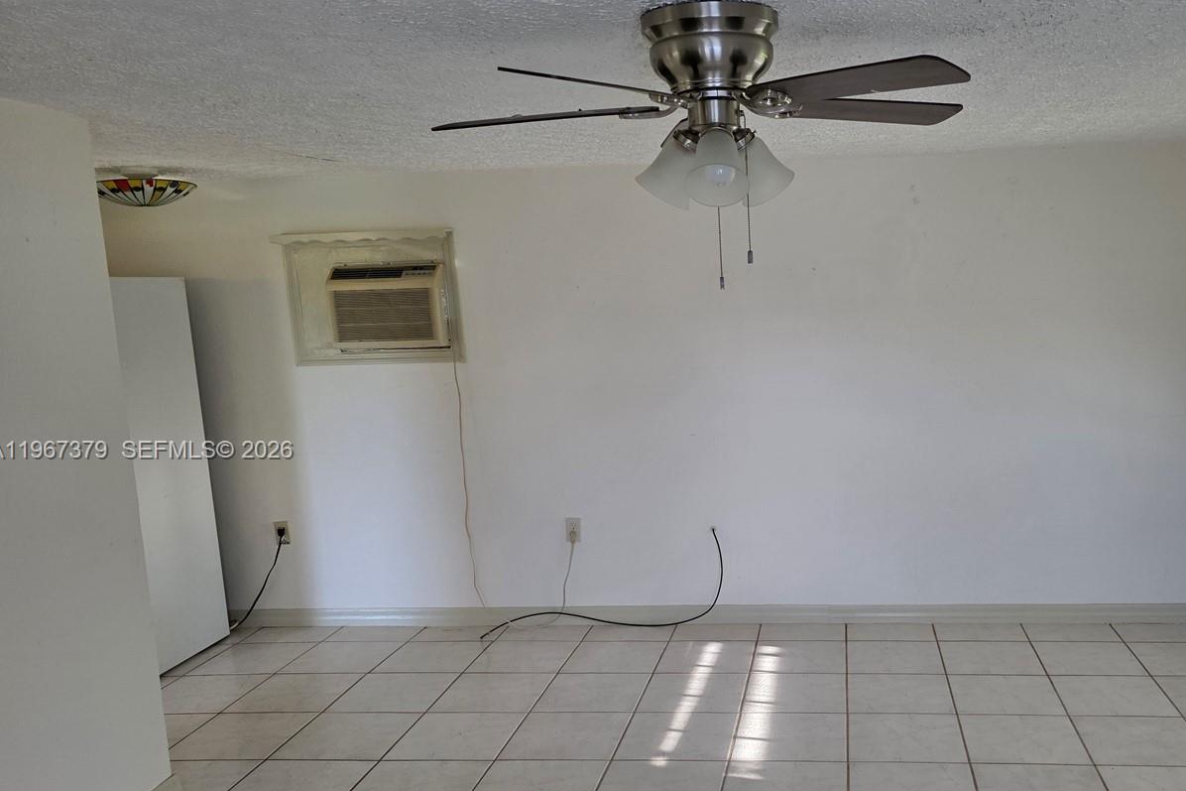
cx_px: 777
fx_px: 1054
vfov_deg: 41.0
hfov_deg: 57.6
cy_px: 452
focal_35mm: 32
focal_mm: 6.3
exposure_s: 1/120
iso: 160
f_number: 1.7
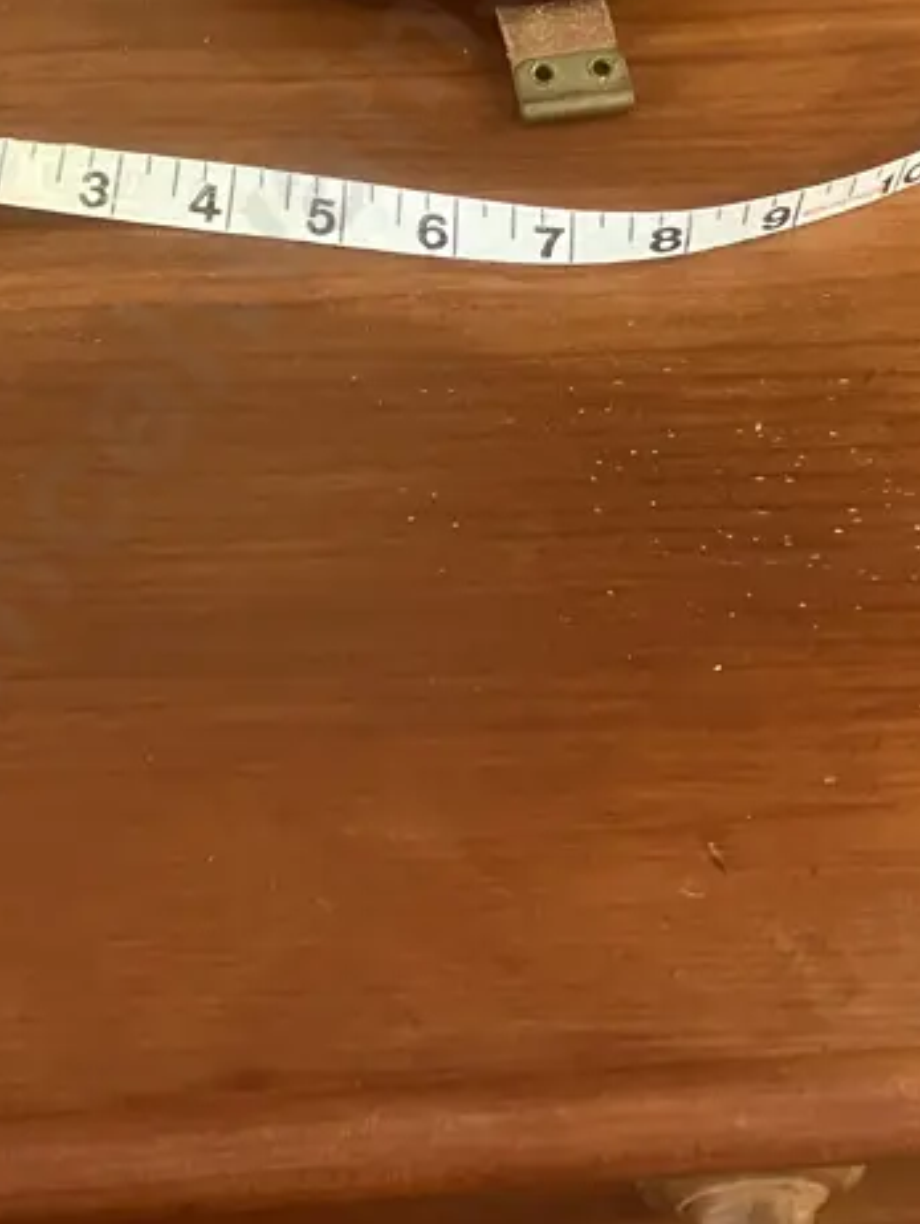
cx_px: 459
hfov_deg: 23.7
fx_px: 2195
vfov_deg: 29.1
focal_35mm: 62
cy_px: -5
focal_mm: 3.99
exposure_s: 1/33
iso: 320
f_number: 1.8
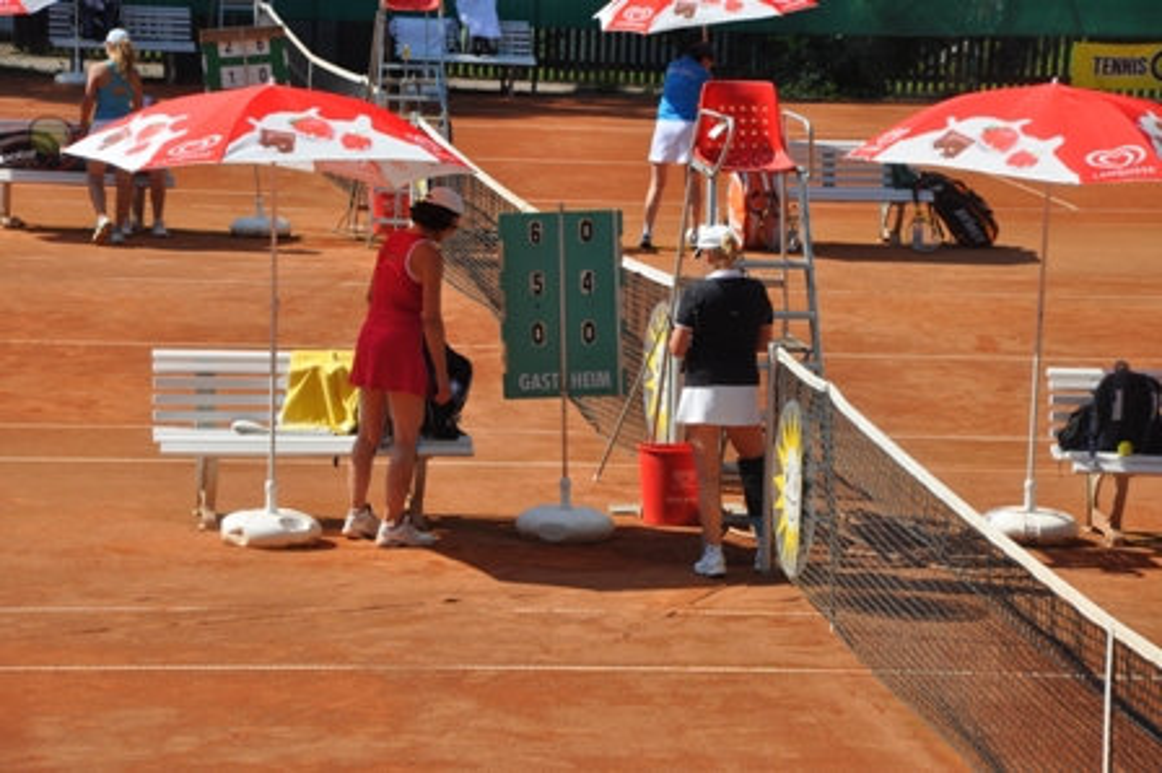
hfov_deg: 13.0
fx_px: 5080
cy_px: 386
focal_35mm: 158
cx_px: 581
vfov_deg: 8.7
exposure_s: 1/400
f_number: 10
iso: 200
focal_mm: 105
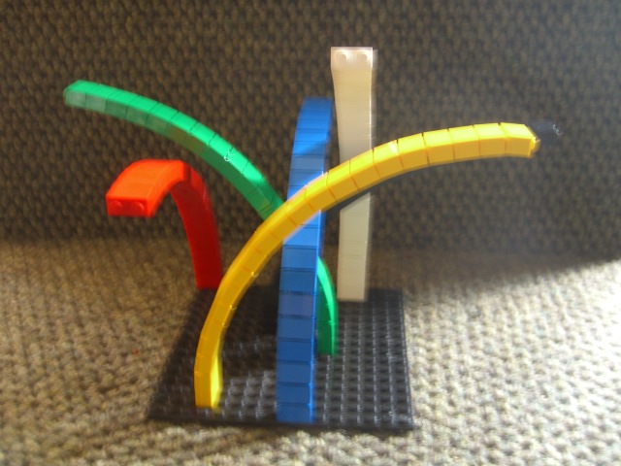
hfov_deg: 49.0
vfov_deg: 37.7
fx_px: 682
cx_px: 310
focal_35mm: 38
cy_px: 233
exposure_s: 1/8
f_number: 2.8
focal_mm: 7.9
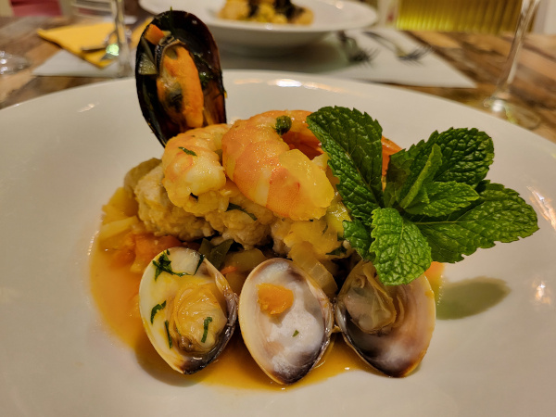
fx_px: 418
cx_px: 278
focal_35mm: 26
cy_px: 208
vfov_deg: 53.1
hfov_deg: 67.3
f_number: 1.8
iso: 640
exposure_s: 1/50
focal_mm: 5.4
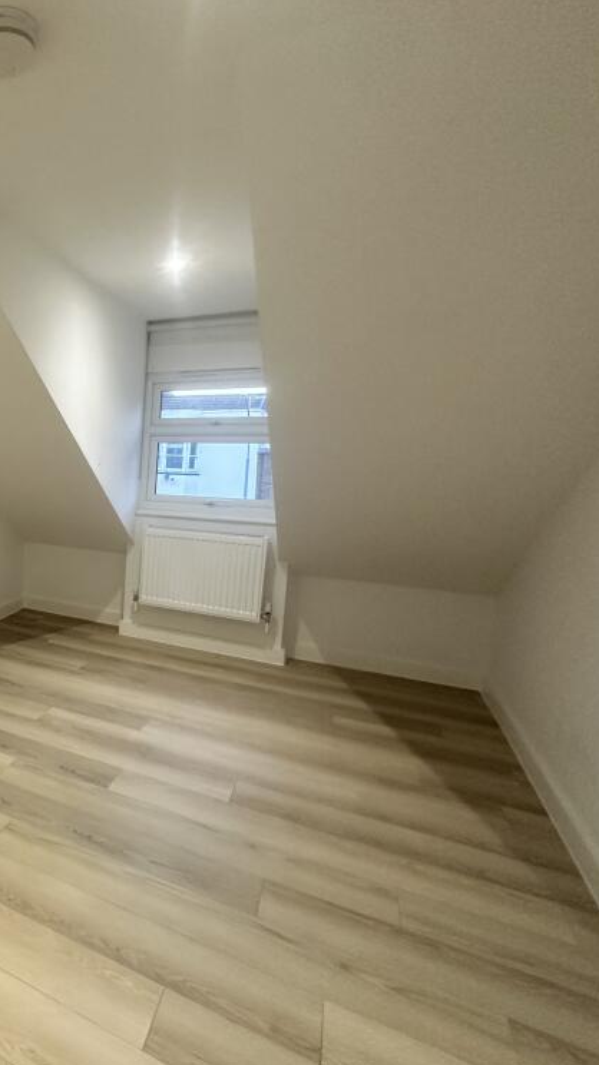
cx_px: -49
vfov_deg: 83.9
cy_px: 522
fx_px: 594
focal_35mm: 21
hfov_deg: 42.8
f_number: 2.2
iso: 320
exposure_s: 1/100
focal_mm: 2.22
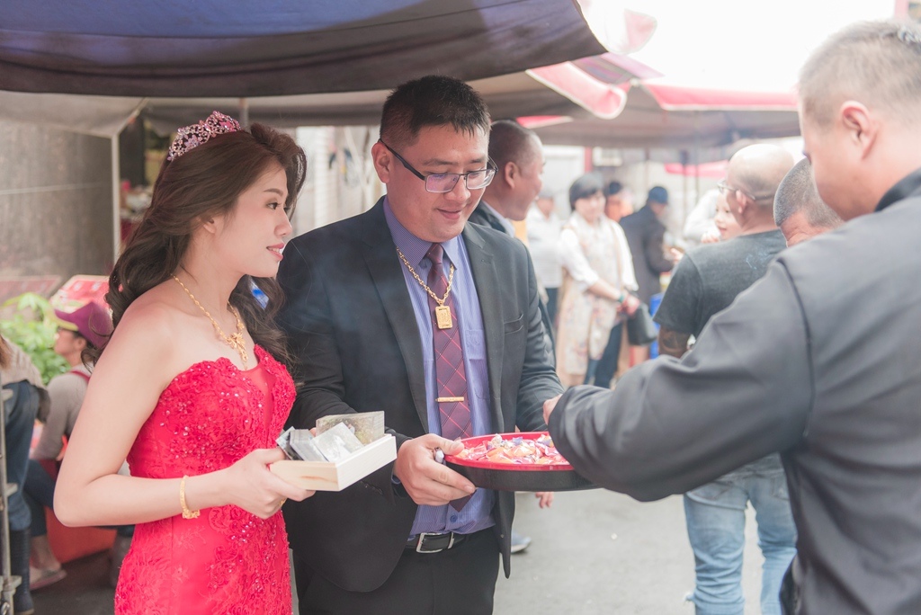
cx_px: 460
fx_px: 1229
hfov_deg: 41.1
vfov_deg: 28.1
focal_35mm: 48
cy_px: 308
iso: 1000
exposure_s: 1/640
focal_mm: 48
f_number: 3.2
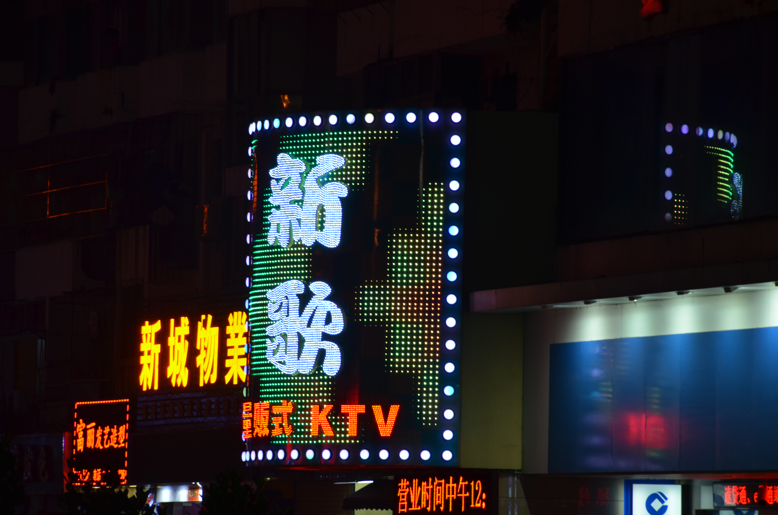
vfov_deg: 4.6
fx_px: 6470
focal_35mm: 300
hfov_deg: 6.9
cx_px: 389
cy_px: 258
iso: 500
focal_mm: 200
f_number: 9
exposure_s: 1/30
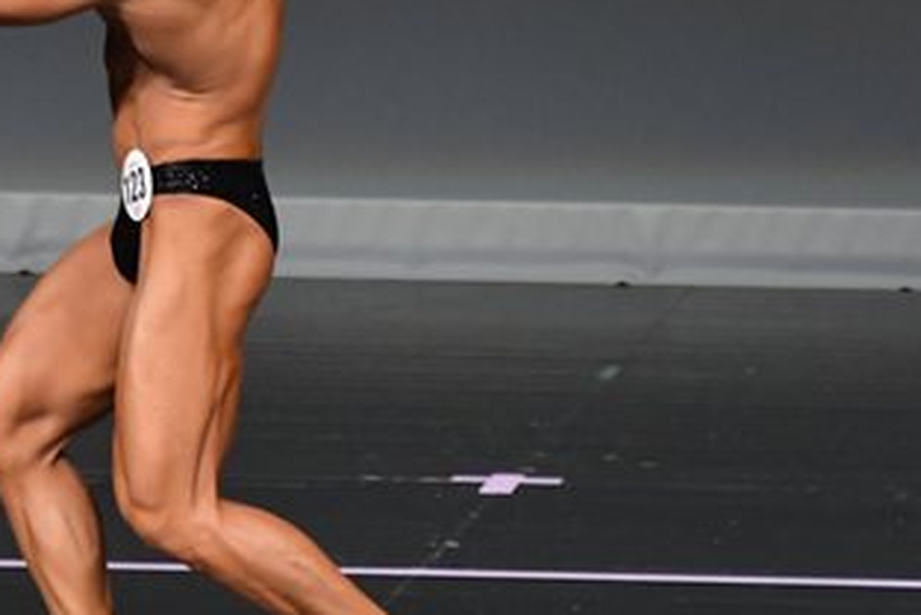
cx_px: 257
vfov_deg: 1.8
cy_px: 127
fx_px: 19938
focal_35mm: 779
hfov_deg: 2.6
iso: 4000
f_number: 5.6
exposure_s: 1/400
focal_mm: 210
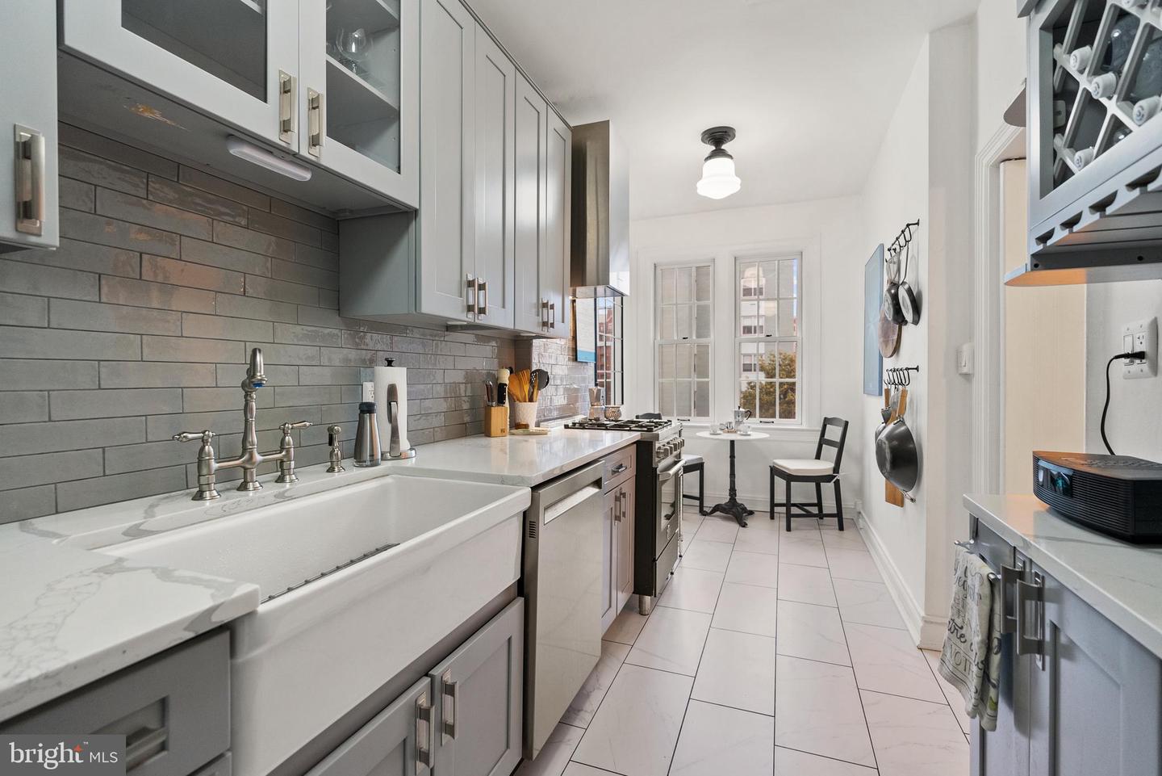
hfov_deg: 96.7
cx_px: 581
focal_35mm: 16
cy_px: 388
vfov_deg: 73.8
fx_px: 517
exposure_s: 1/25
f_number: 4
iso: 1600
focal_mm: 16
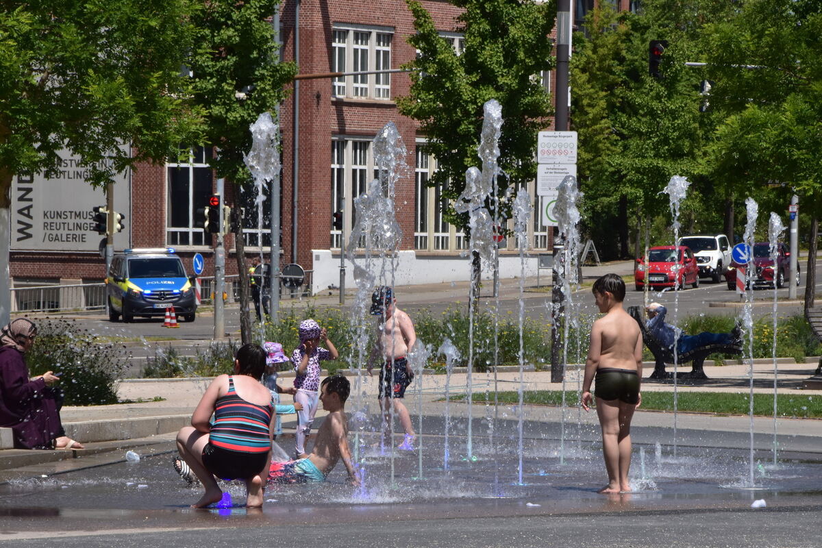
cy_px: 274
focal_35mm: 202
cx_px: 411
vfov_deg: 6.8
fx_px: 4623
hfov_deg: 10.2
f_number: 25
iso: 500
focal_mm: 135
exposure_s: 1/250
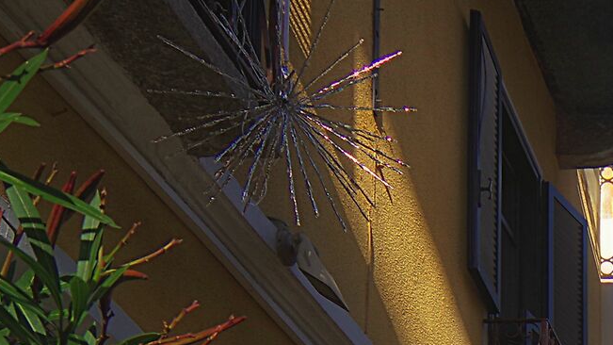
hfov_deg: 21.7
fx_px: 1316
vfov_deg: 12.6
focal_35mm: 81
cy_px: 737
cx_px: 929
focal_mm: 14
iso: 140
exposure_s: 1/90
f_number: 8
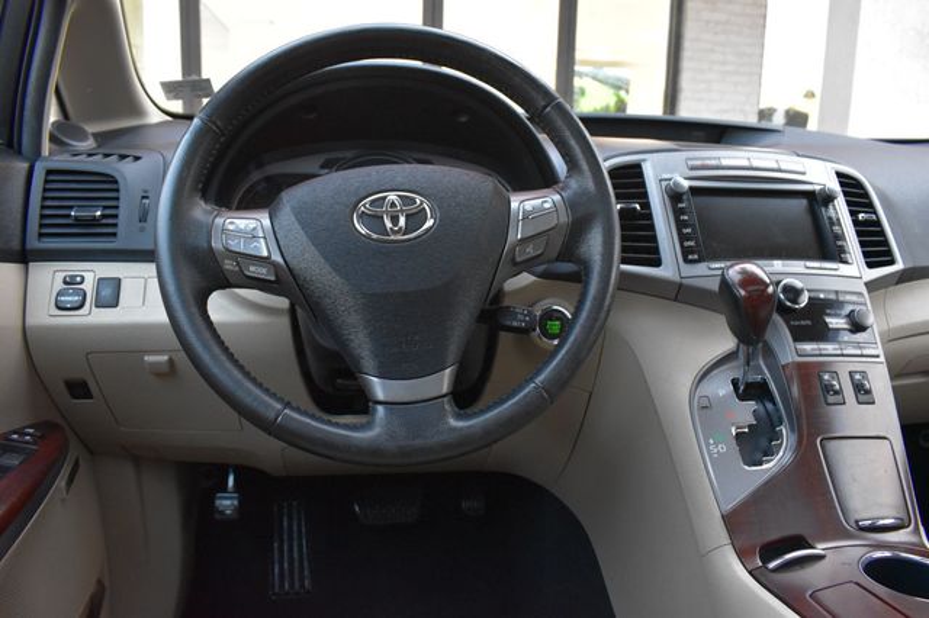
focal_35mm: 27
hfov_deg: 67.4
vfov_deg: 47.9
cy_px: 309
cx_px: 464
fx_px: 696
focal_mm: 18
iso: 2500
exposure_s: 1/20
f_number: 7.1
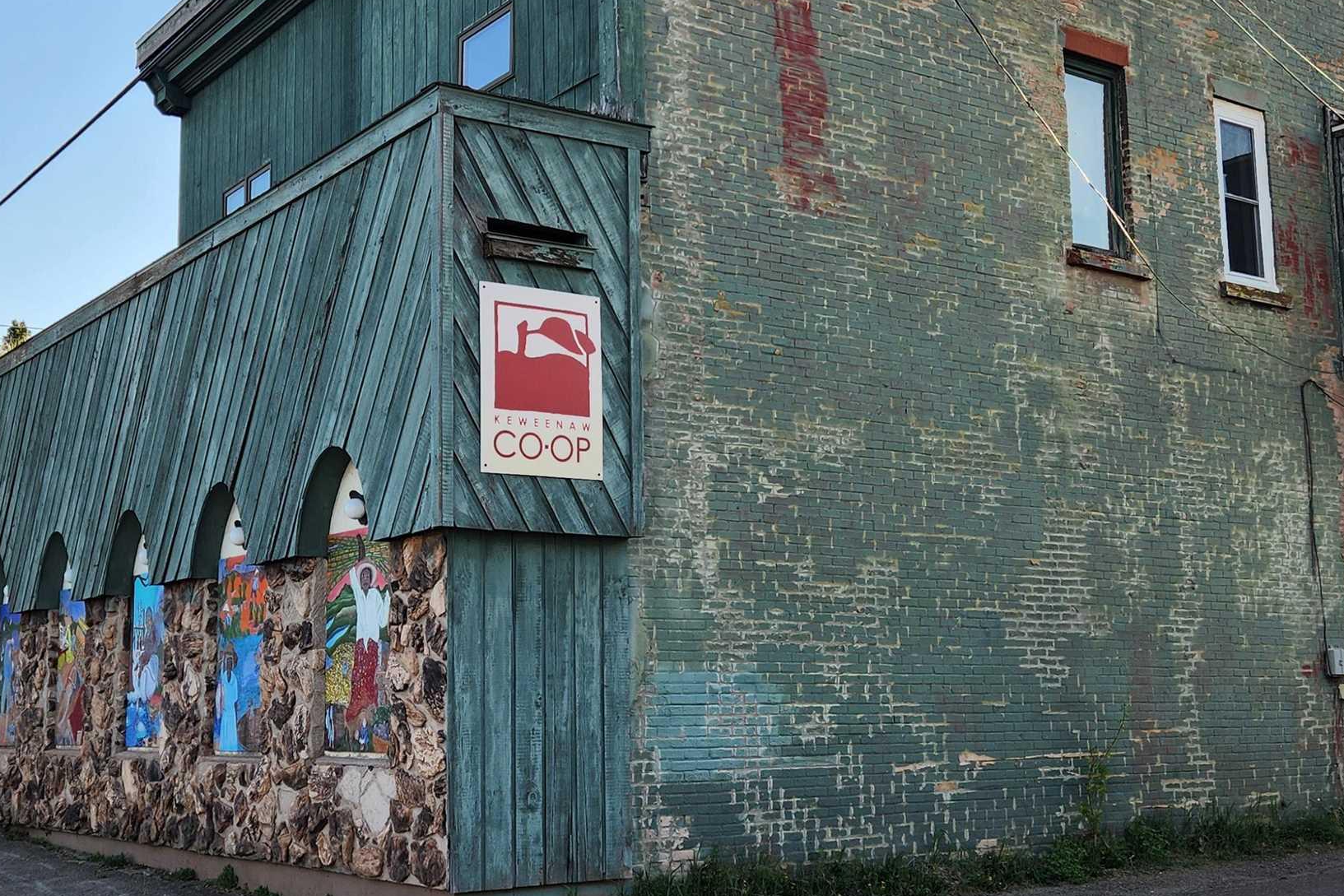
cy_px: 480
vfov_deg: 29.9
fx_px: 1680
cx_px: 612
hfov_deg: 43.6
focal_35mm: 45
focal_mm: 5.4
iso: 20
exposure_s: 1/664
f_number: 1.8
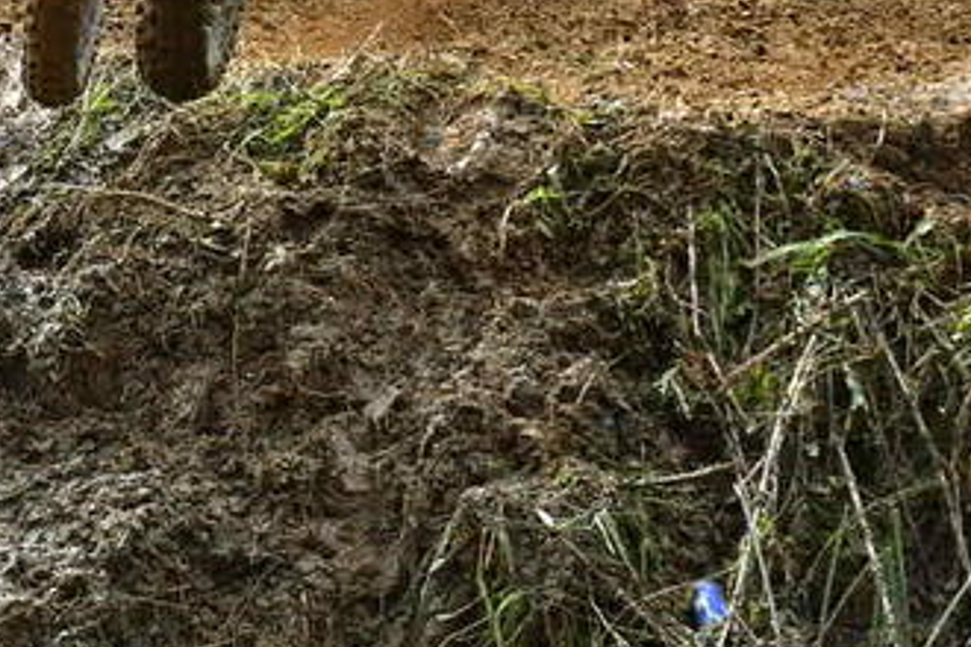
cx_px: 190
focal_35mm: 355
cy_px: -285
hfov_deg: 5.8
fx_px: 9574
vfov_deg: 3.9
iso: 640
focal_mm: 80
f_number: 6.3
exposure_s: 1/1250
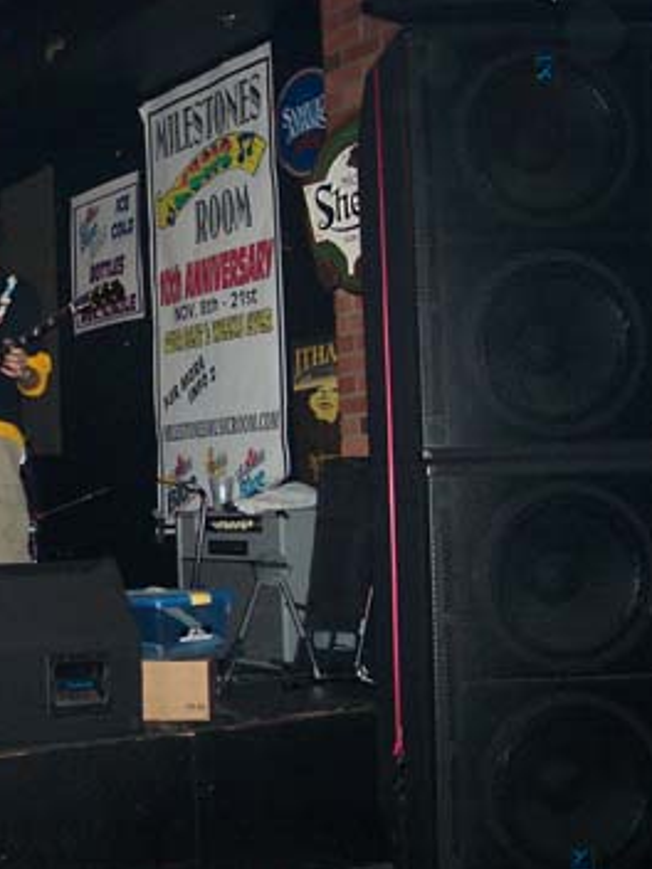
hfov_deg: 25.2
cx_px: 52
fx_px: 1406
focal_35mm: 56
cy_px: 434
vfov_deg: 34.3
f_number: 2.8
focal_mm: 8
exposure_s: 1/30
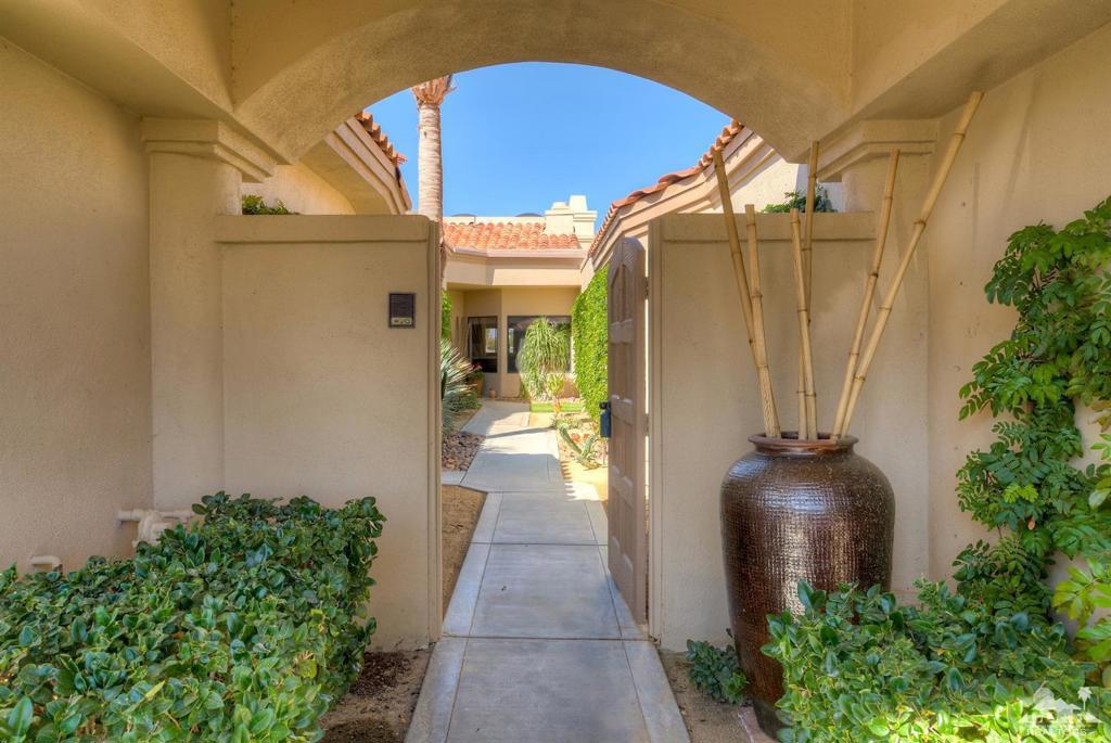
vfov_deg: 53.2
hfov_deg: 73.7
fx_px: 741
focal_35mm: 24
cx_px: 556
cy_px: 372
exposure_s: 1/60
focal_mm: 24
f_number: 8
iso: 125
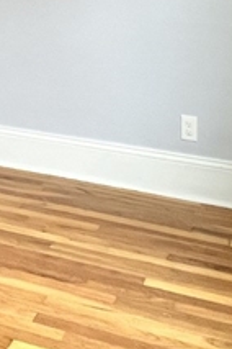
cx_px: -7
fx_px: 628
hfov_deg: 20.2
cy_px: -90
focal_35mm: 65
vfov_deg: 26.7
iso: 160
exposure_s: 1/120
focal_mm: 1.57
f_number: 1.8
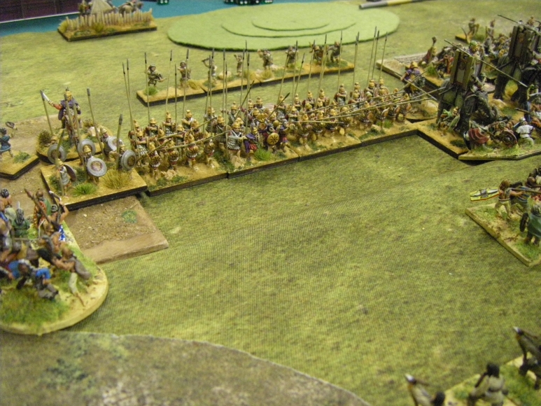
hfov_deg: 49.0
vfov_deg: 37.7
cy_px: 203
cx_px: 270
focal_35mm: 38
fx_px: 594
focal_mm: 6.3
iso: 800
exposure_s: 1/40
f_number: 3.5
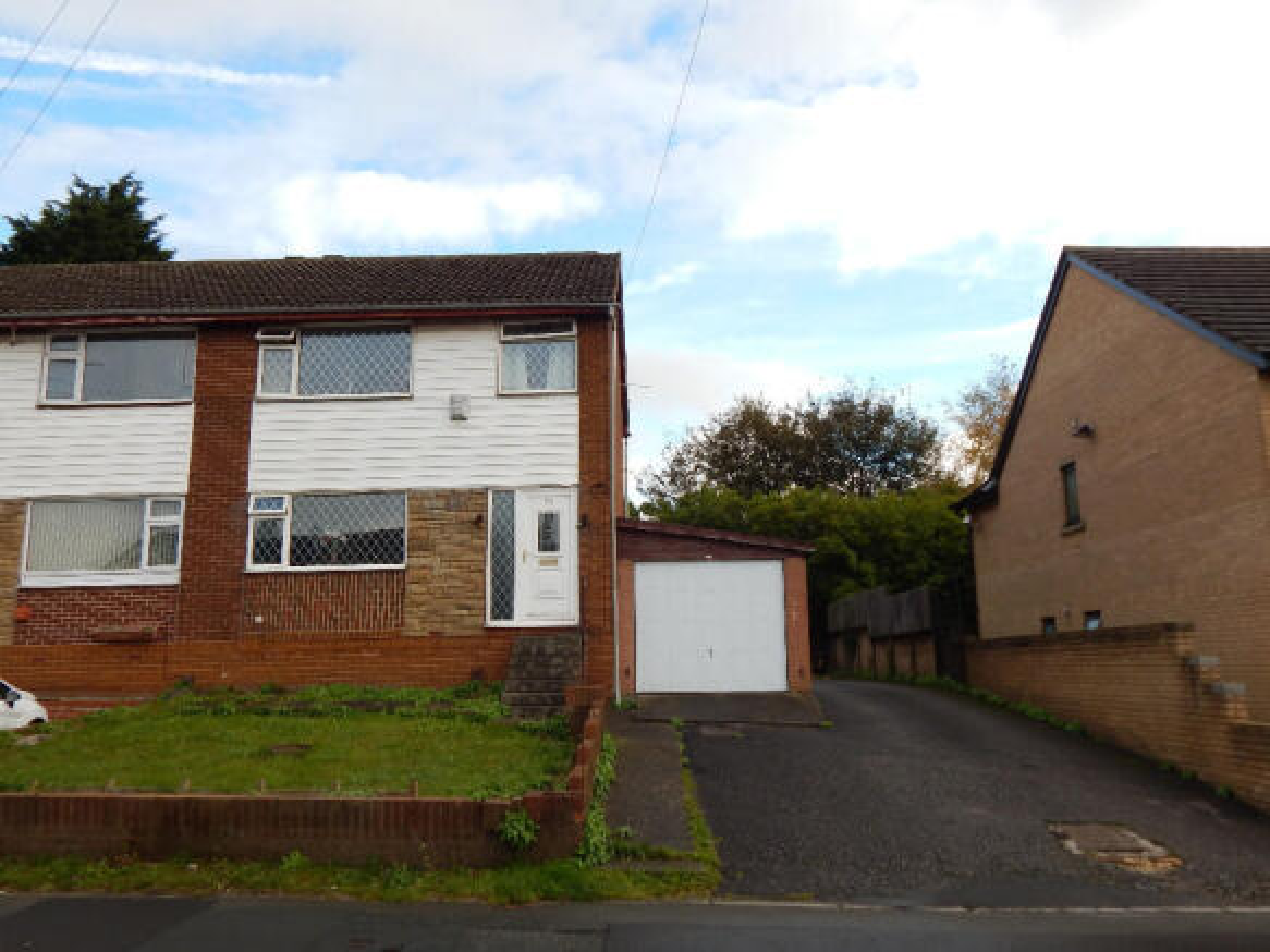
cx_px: 635
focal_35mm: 28
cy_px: 476
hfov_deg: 63.5
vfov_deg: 49.7
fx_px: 1027
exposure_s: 1/500
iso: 125
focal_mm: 5.1
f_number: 3.2
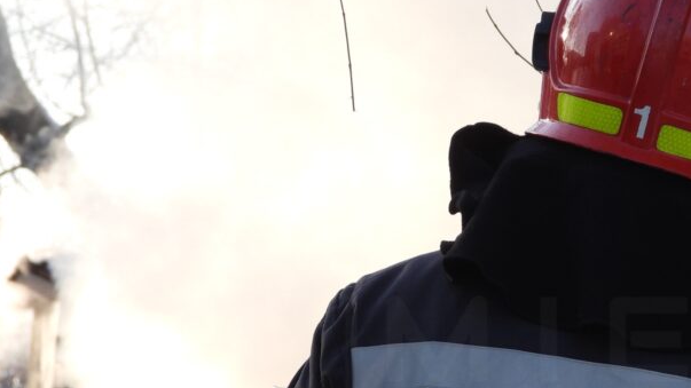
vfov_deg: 3.1
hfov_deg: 5.4
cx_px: 566
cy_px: 261
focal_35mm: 398
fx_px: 7291
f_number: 4.5
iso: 100
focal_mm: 38.6
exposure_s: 1/200
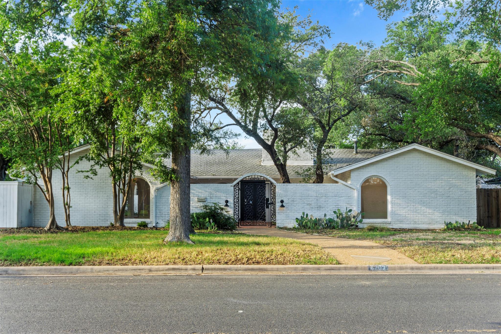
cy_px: 167
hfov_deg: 51.3
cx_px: 250
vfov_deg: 35.5
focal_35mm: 38
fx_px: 522
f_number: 8
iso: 160
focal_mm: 25
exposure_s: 1/20
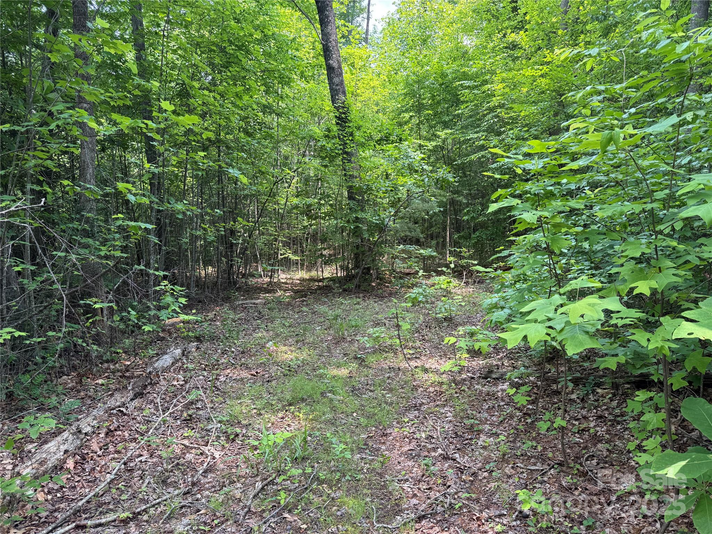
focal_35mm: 24
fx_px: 494
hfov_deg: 71.6
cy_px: 267
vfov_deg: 56.8
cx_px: 356
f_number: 1.78
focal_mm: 6.76
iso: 64
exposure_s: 1/220
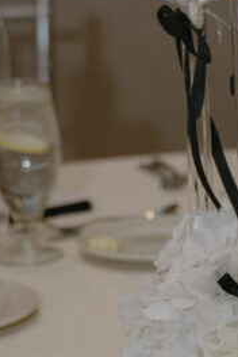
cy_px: 272
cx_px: 374
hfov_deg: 8.0
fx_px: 1656
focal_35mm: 167
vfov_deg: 12.3
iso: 250
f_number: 2.8
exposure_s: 1/250
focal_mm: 43
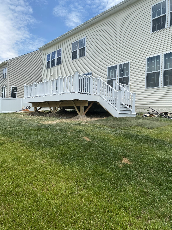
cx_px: 86
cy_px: 115
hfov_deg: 53.1
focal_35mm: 26
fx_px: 172
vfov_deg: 67.3
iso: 32
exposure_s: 1/3040
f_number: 1.8
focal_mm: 4.25
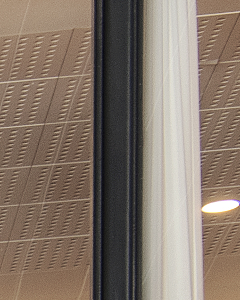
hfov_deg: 3.7
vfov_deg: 5.3
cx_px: -1358
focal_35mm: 341
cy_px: 987
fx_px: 3025
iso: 200
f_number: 7.1
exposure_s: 1/6
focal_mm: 34
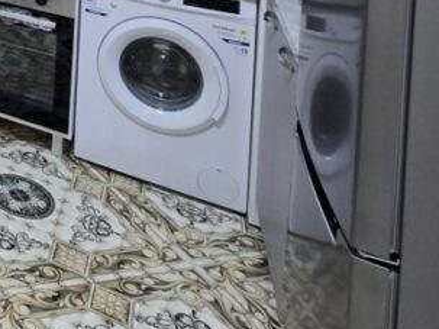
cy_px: -222
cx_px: -210
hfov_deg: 28.7
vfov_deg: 23.0
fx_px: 558
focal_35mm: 44
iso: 125
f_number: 2.2
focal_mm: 2.2
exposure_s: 1/50
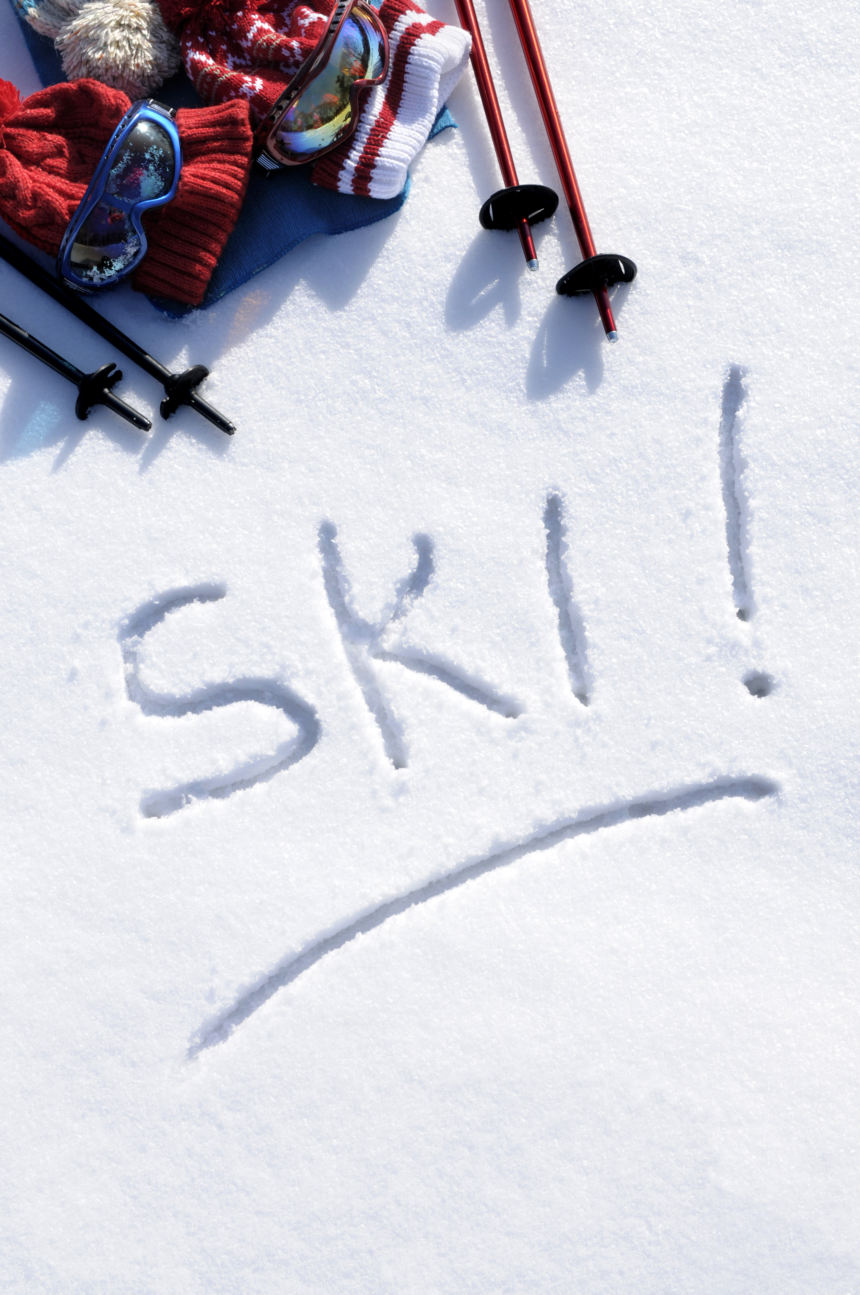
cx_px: 430
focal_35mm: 48
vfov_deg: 41.2
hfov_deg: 28.0
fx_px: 1724
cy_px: 648
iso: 200
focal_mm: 32
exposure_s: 1/640
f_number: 9
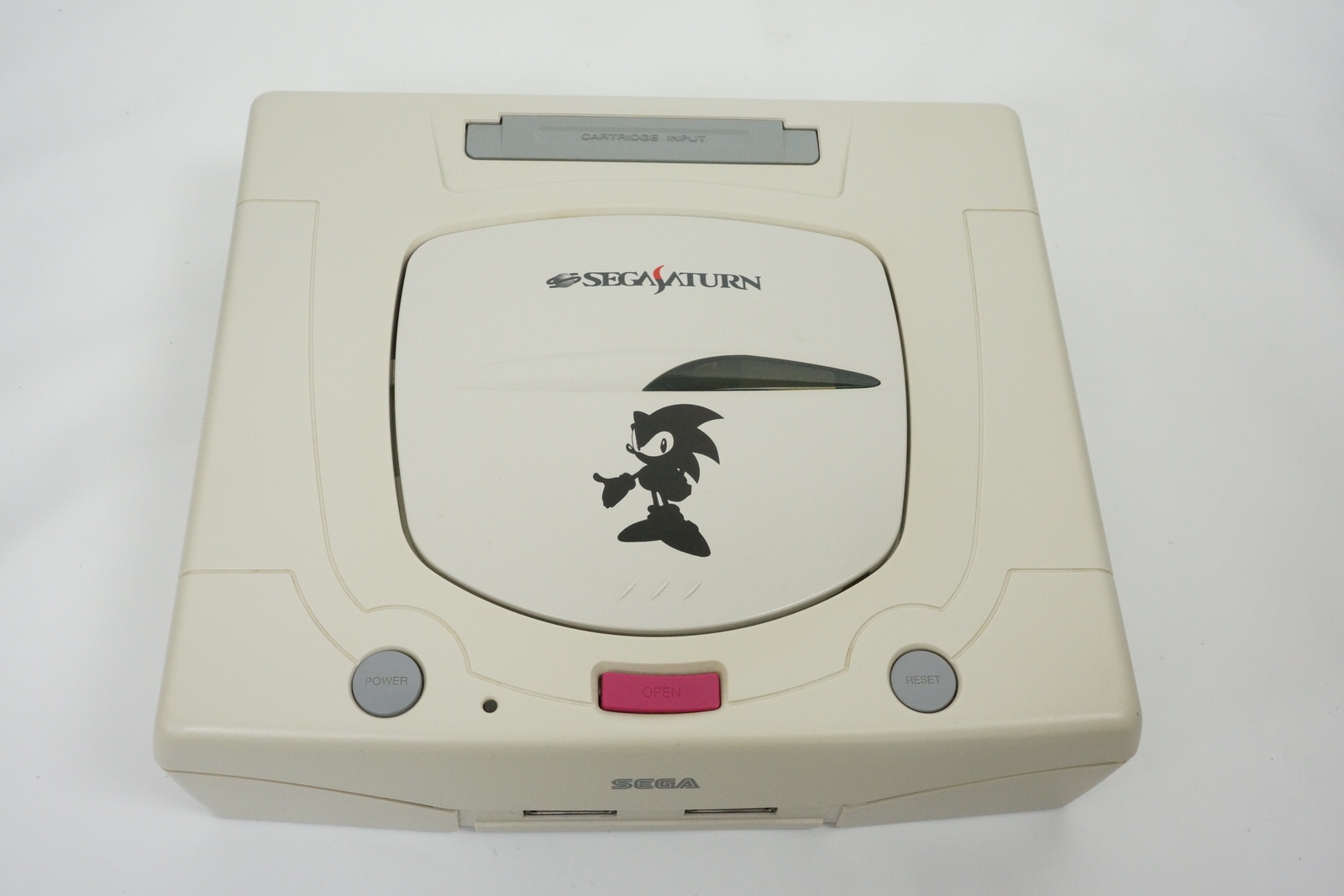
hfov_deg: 49.5
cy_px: 448
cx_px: 672
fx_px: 1456
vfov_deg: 34.2
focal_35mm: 39
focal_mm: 26
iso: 1600
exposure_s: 1/30
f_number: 13
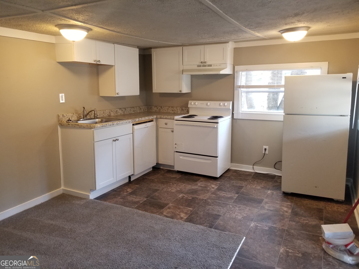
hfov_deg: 67.3
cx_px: 180
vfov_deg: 53.1
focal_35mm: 26
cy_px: 134
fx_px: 270
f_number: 1.7
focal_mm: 4.25
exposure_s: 1/60
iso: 200
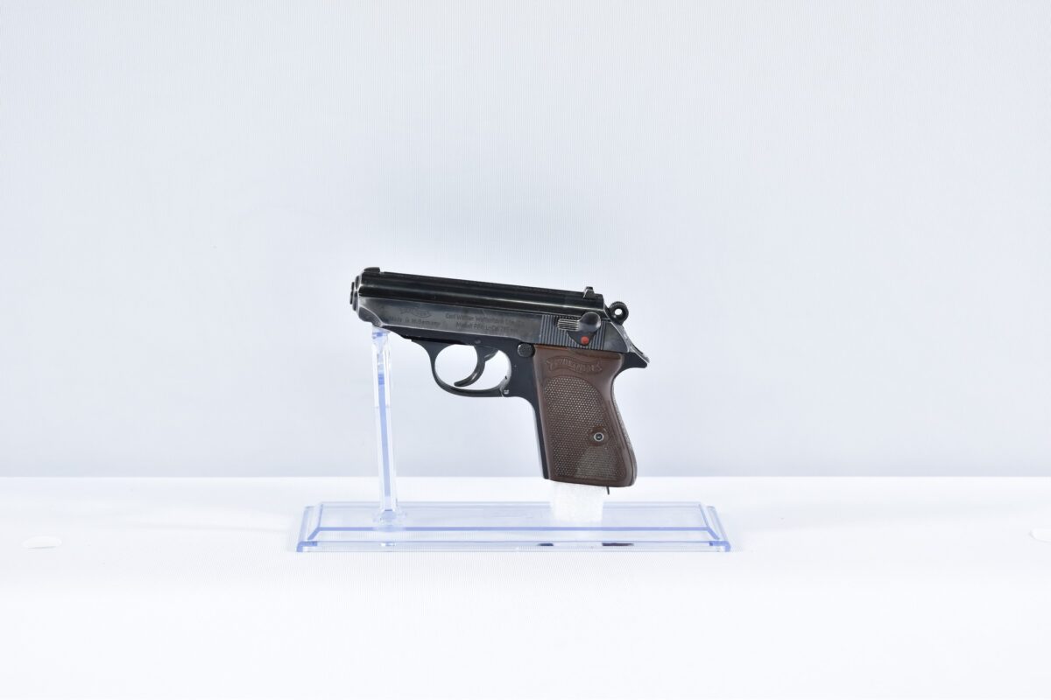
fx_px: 2189
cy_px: 350
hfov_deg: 27.0
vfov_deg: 18.2
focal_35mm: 75
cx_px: 526
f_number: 5.6
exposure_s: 1/20
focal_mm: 50
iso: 640
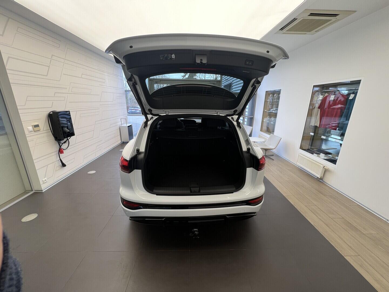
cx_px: 194
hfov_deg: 106.2
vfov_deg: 89.9
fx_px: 146
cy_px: 146
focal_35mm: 13
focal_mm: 1.57
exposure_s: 1/99
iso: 64
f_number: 1.8
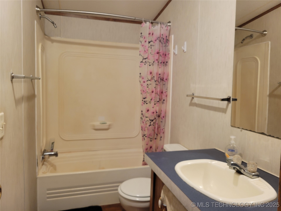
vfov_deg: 53.1
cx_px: 140
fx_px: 211
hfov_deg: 67.3
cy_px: 106
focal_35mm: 26
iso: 200
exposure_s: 1/40
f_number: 1.8
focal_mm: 5.4
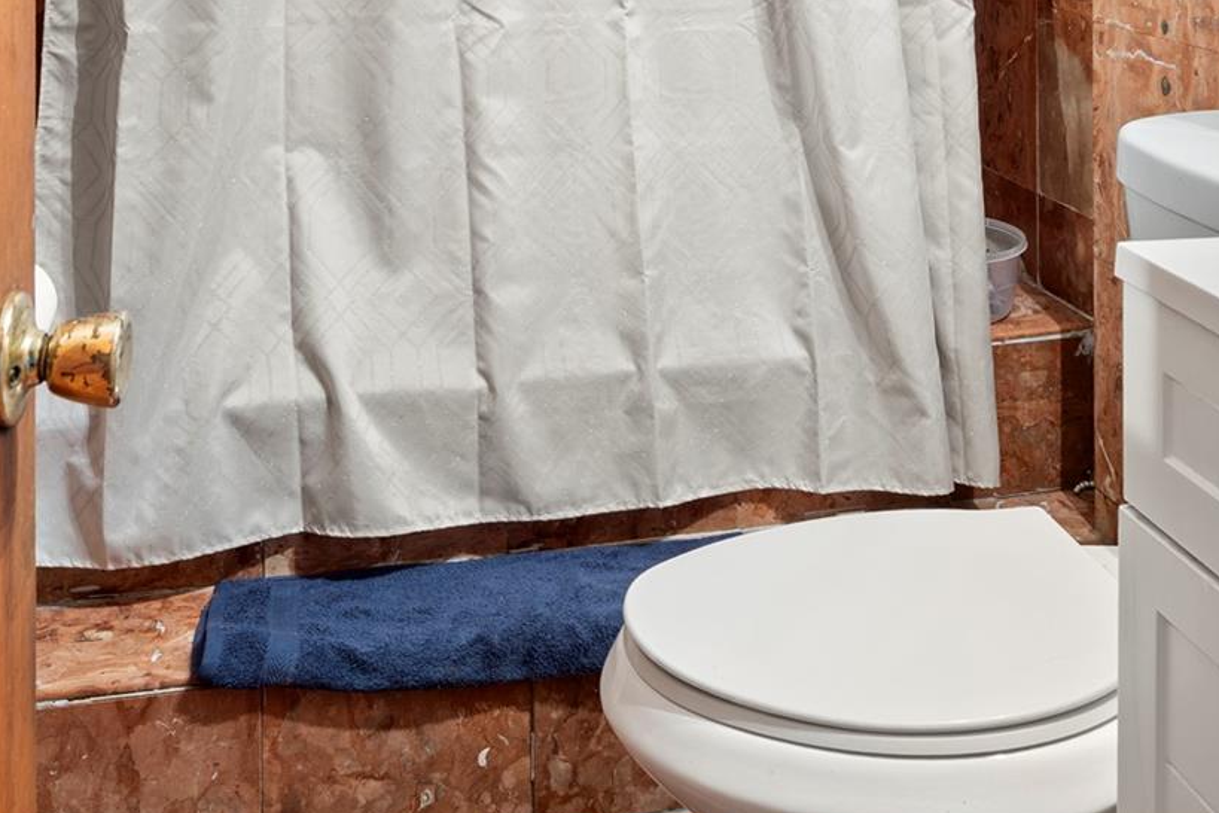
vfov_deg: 29.1
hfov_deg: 48.5
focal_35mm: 40
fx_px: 1354
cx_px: 592
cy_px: -153
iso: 100
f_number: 8
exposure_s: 30
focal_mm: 16
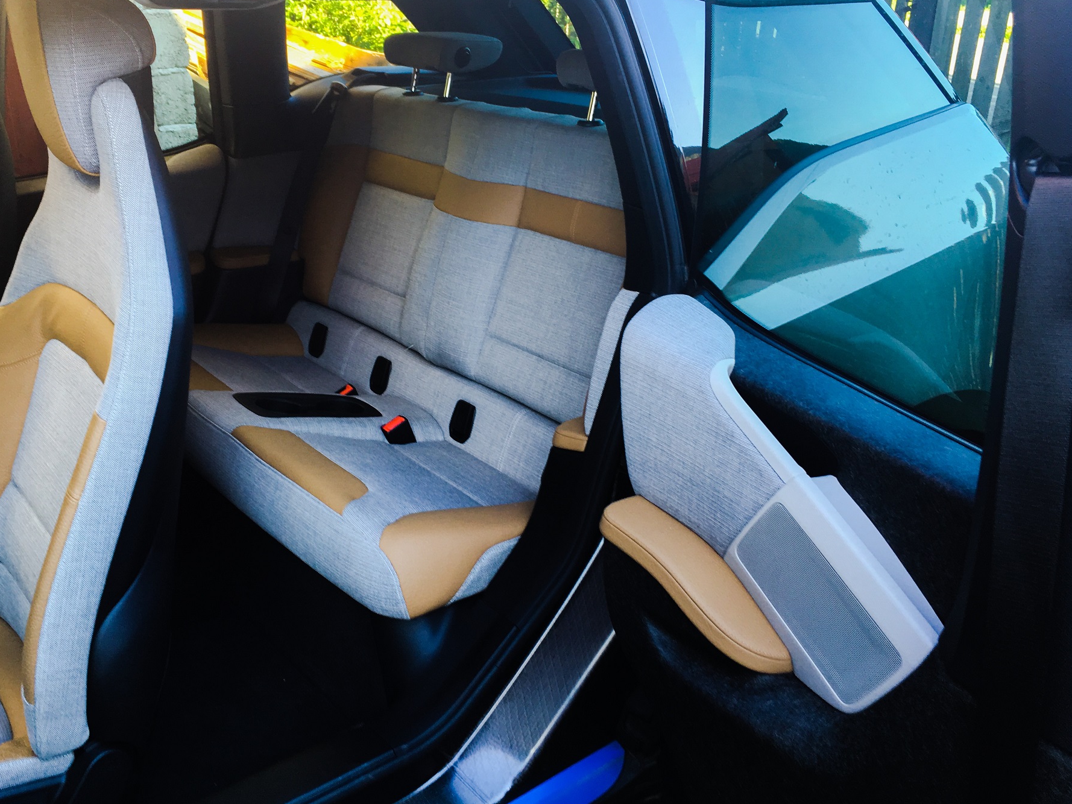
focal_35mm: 34
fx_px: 1053
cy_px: 387
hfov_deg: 53.9
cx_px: 482
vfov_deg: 41.8
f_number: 2.2
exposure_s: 1/50
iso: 32
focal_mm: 4.15
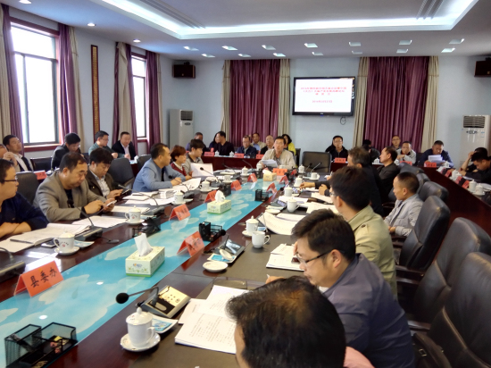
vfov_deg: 48.2
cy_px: 184
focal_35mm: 29
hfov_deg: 61.7
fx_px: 411
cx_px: 246
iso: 160
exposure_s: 1/33.3
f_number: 2
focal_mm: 3.8
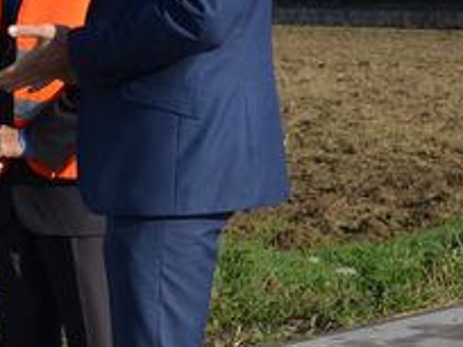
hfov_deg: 12.2
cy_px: 16
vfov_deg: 9.6
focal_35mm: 153
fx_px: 2046
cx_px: -261
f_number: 8
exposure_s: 1/320
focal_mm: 24
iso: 100
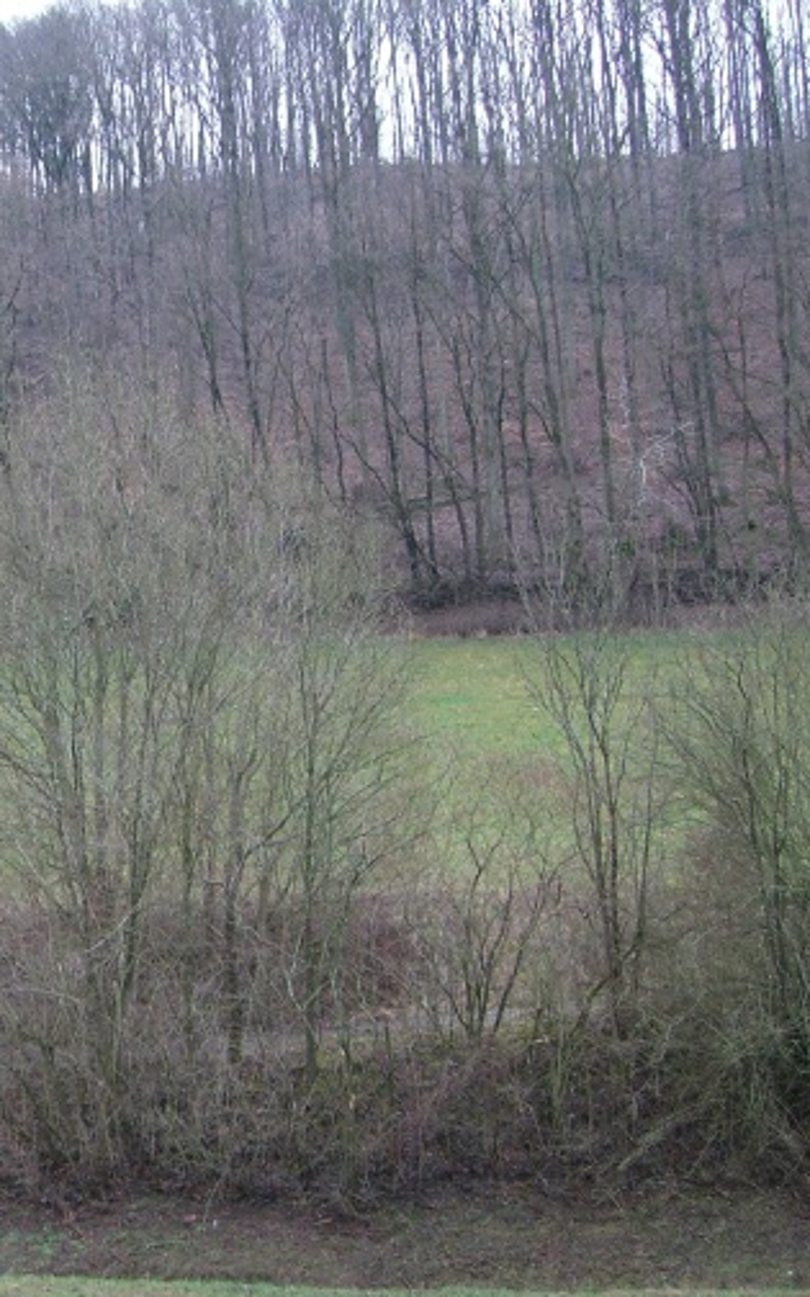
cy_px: 621
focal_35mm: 60
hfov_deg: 21.0
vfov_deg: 34.0
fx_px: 2119
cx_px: 15
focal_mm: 6.2
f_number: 2.7
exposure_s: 1/80
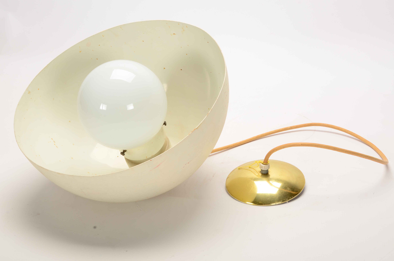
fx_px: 786
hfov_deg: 28.1
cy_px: 130
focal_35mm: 72
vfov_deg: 18.8
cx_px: 197
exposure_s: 1/160
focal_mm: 48
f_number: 16
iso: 200
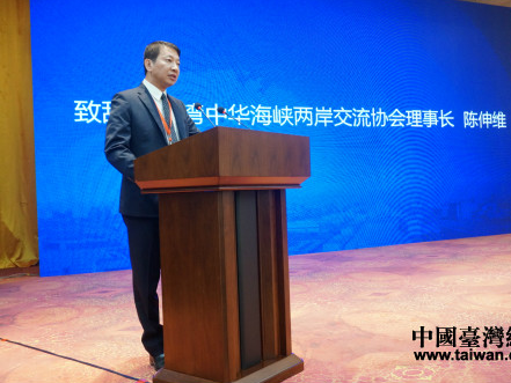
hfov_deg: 51.3
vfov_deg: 39.7
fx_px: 532
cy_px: 191
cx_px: 262
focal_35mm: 36
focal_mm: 22
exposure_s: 1/80
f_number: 4.5
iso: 1600
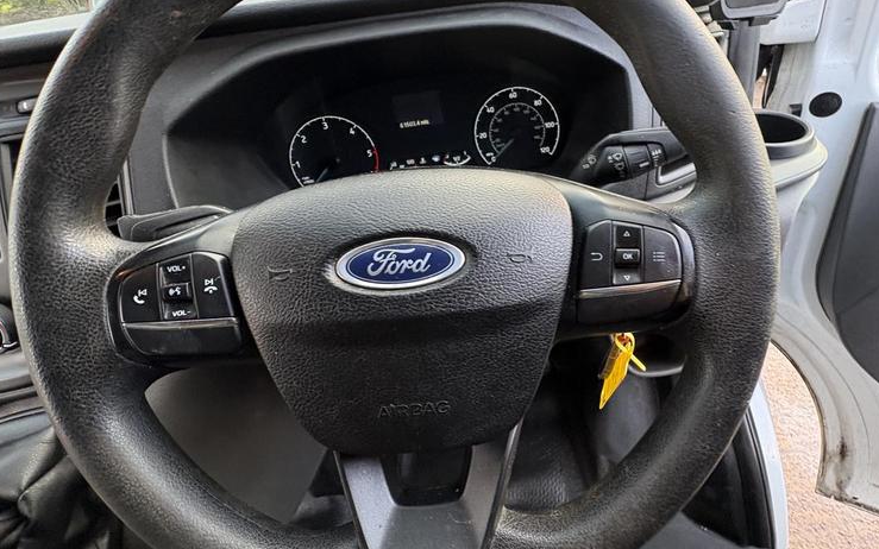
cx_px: 485
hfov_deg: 90.8
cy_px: 245
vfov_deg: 64.8
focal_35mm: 18
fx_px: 431
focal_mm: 2.22
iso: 250
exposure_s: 1/60
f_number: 2.2
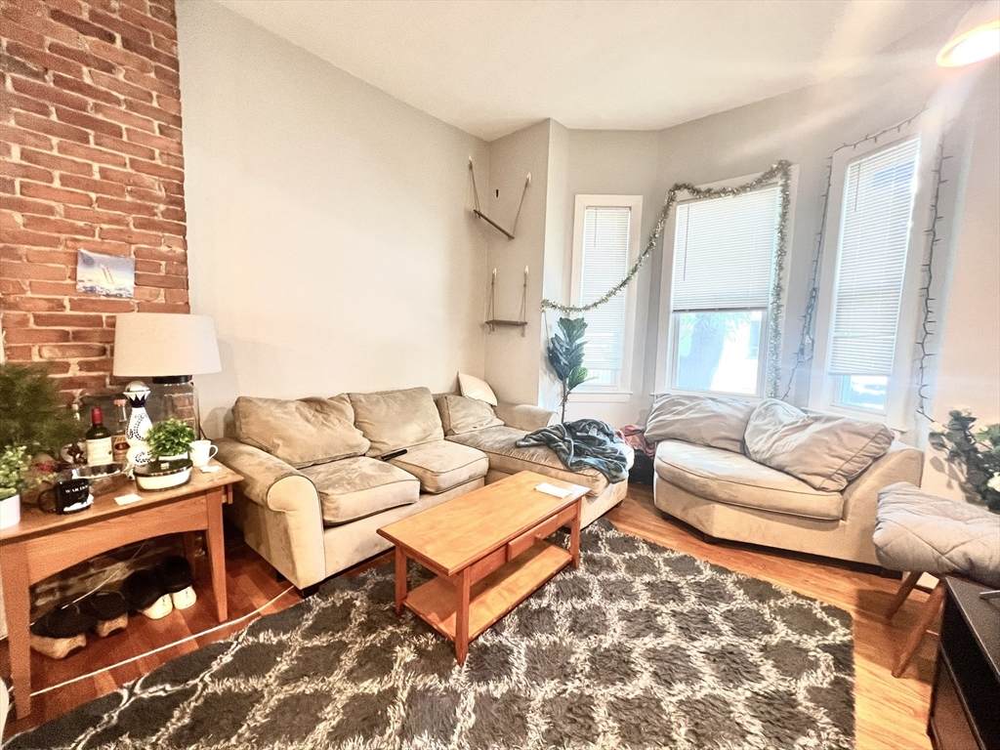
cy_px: 375
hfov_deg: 106.2
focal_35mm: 13
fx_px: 376
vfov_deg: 89.9
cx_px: 500
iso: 250
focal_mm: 1.57
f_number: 1.8
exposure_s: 1/60
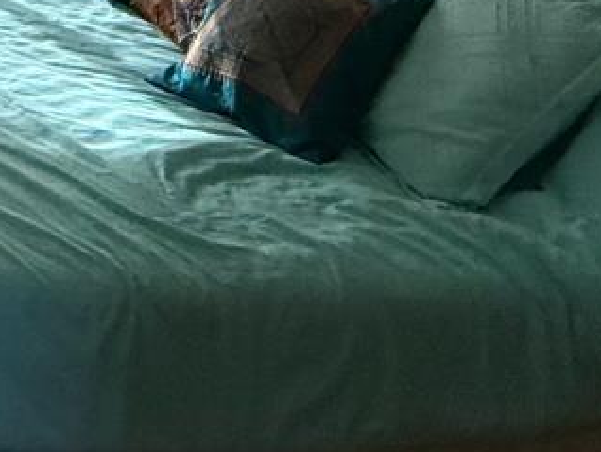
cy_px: -417
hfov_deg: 24.2
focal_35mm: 66
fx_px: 1147
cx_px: -255
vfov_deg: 17.2
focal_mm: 2.22
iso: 320
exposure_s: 1/69
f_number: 2.2
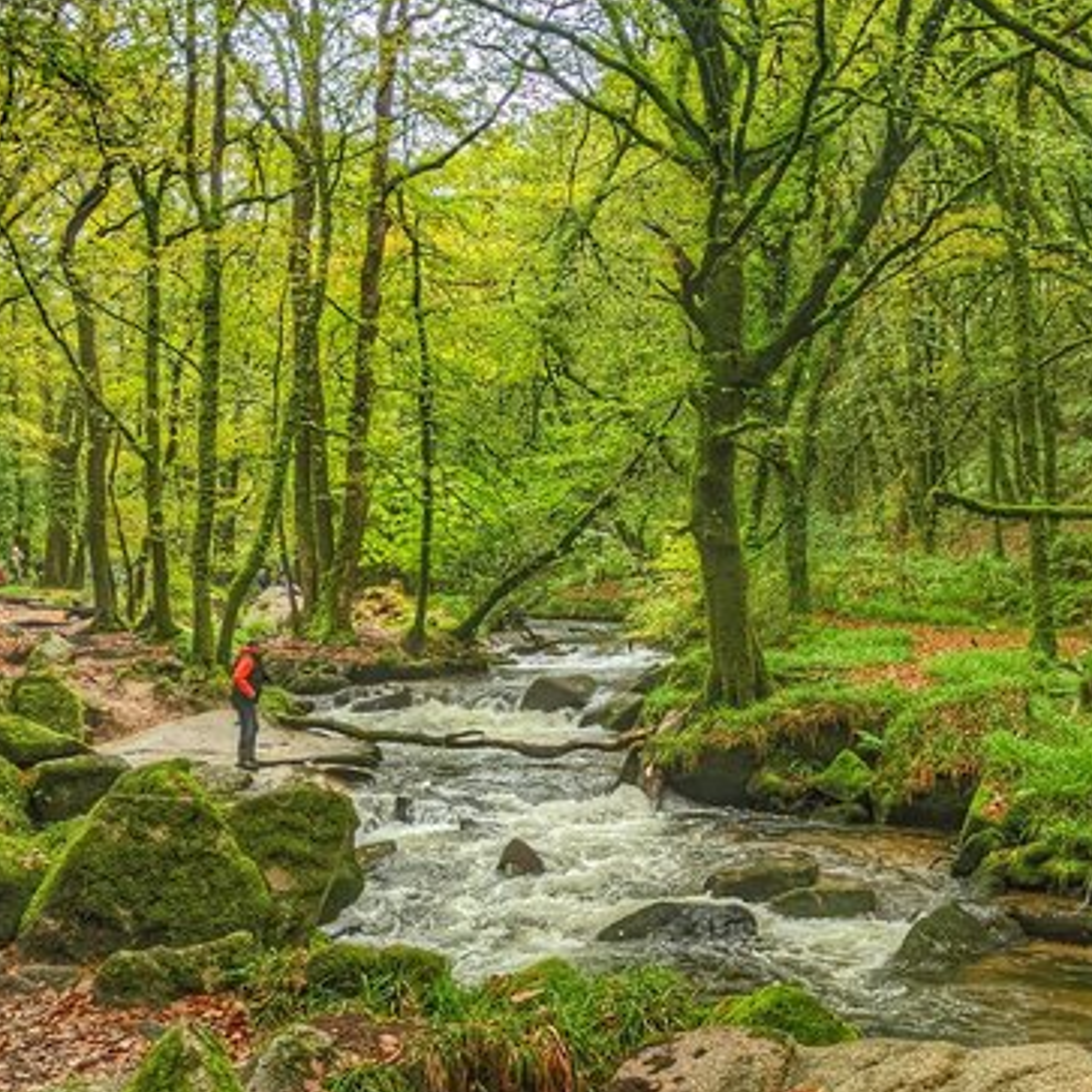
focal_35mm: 47
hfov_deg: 35.7
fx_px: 1677
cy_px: 644
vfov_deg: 36.0
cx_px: 728
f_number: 1.8
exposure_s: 1/159
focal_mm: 4.44
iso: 37
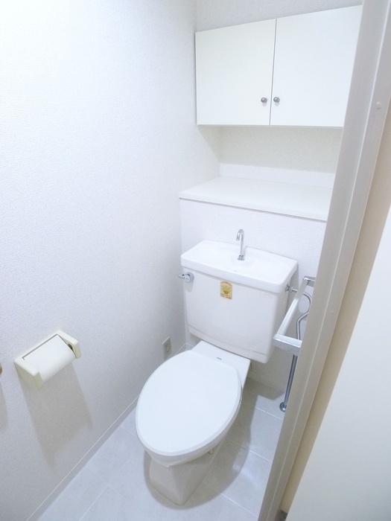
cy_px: 260
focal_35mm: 24
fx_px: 361
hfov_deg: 56.8
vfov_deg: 71.6
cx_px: 196
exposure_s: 1/30
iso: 400
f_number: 2
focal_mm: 5.1
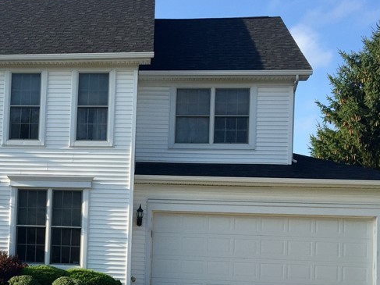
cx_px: 37
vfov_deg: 23.6
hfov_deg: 30.3
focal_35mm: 61
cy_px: 230
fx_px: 669
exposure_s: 1/942
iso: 32
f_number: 2.2
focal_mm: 4.15
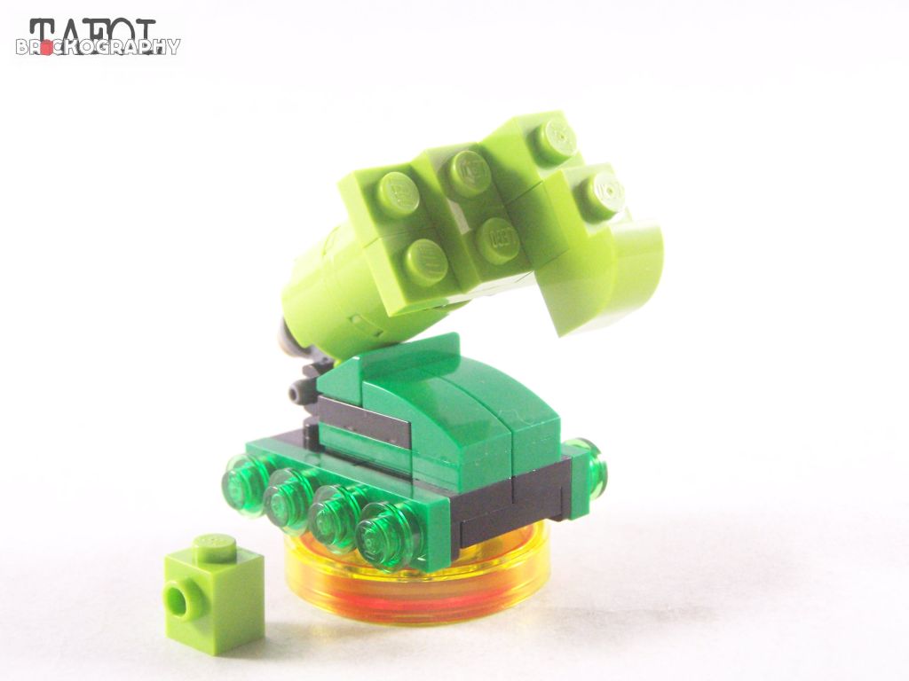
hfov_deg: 29.0
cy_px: 340
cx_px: 454
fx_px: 1759
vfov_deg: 21.9
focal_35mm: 67
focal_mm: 11.1
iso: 400
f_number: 3.2
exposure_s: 1/60
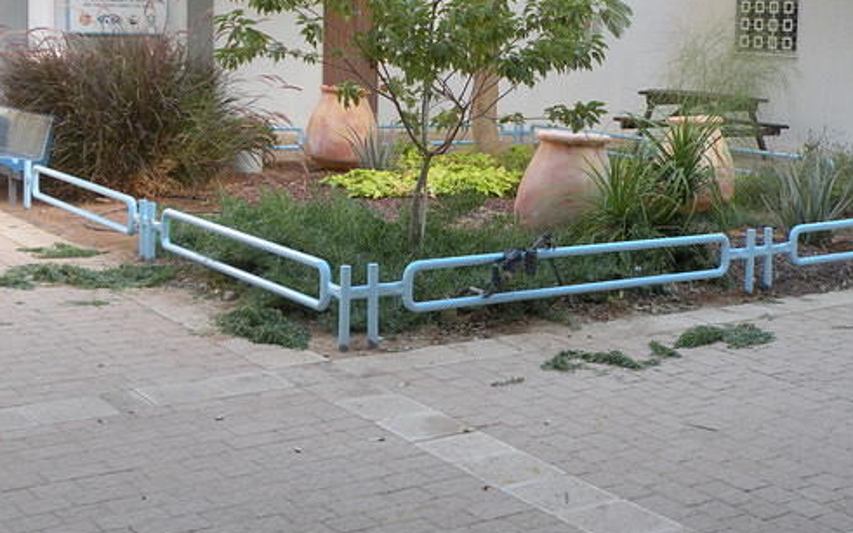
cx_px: 540
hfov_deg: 34.9
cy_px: 155
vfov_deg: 22.2
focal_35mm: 58
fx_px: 1348
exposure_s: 1/60
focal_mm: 7.4
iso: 92
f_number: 3.2
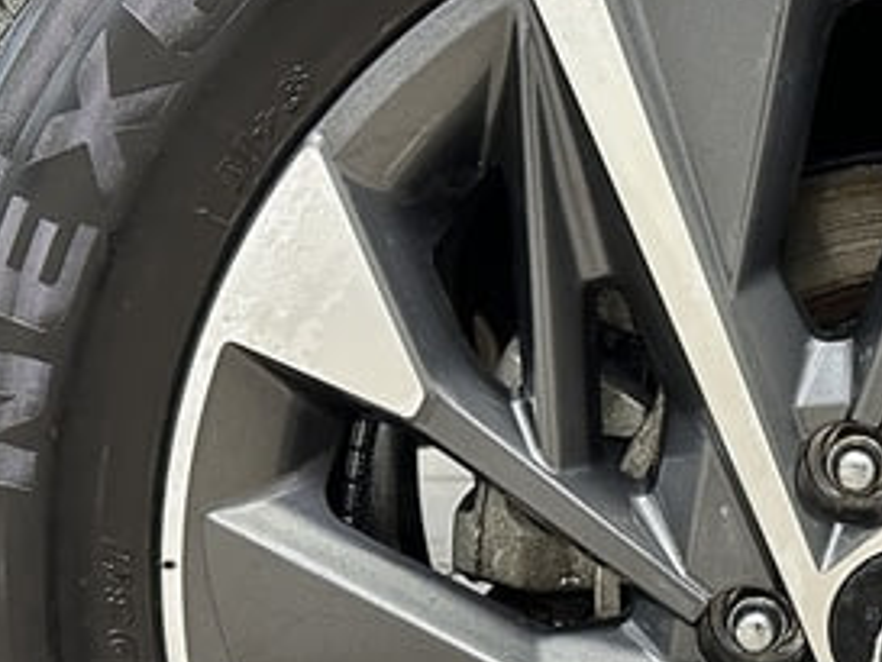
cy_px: 502
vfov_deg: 18.5
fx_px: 2014
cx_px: 976
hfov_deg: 23.2
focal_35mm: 79
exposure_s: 1/50
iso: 400
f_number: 1.78
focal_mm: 6.86
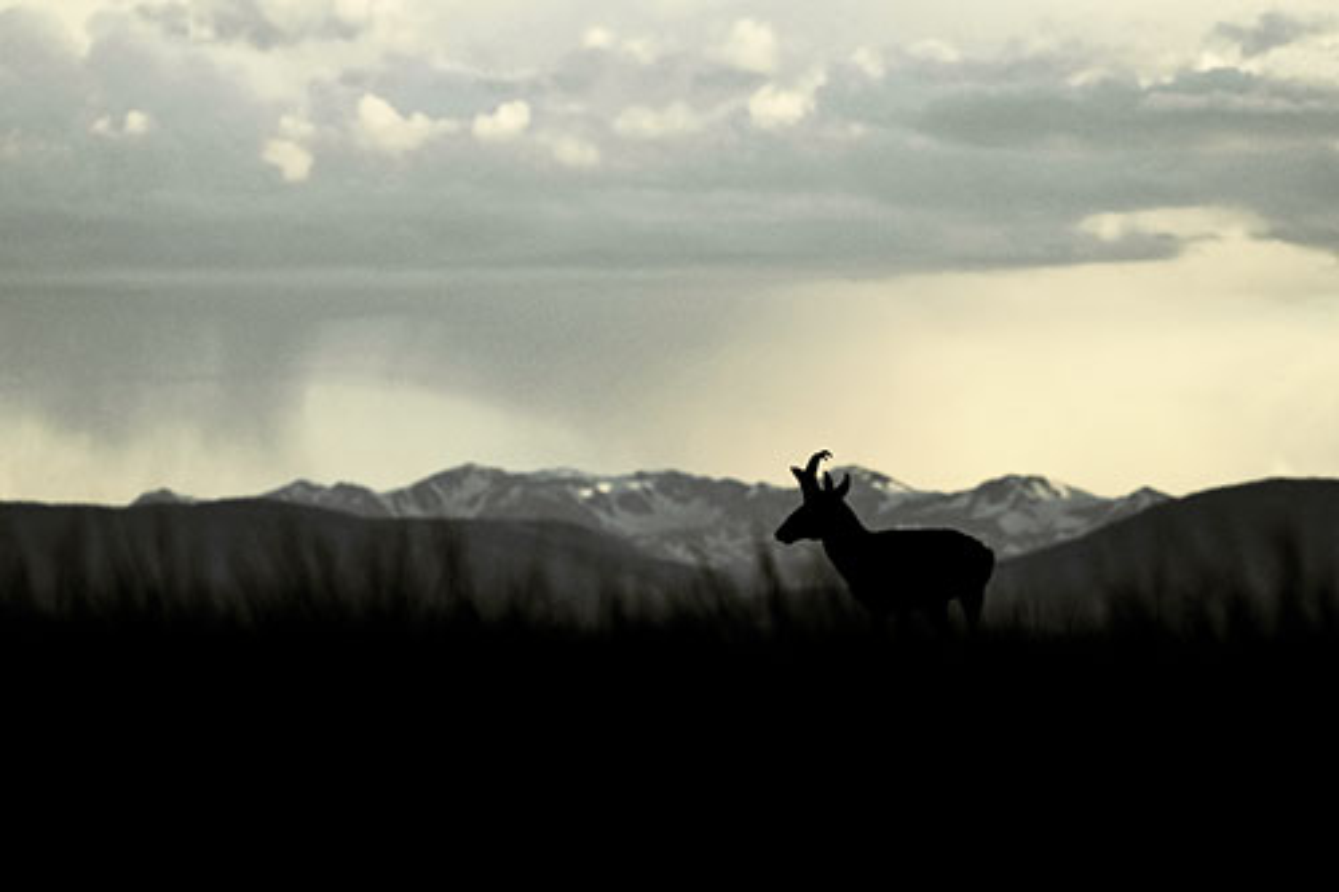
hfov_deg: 4.2
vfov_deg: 2.8
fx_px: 18218
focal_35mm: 490
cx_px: 670
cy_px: 446
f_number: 11
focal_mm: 490
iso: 2500
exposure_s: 1/500
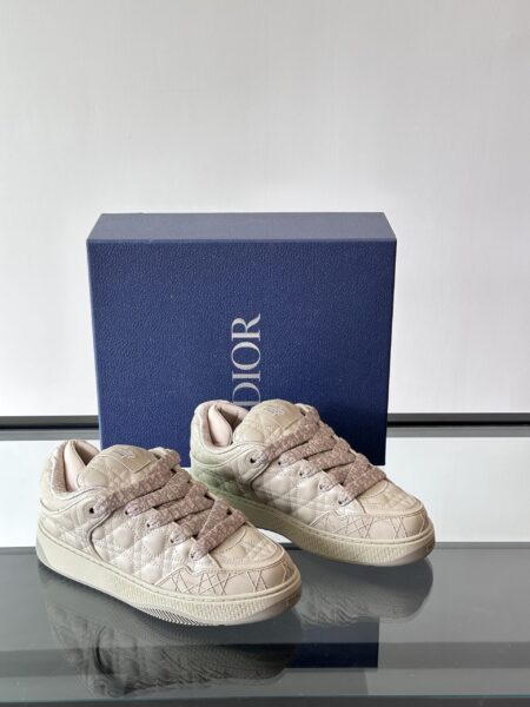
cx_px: 265
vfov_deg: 39.7
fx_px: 980
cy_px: 354
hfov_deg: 30.3
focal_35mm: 48
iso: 64
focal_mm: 6.86
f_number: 1.78
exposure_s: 1/121
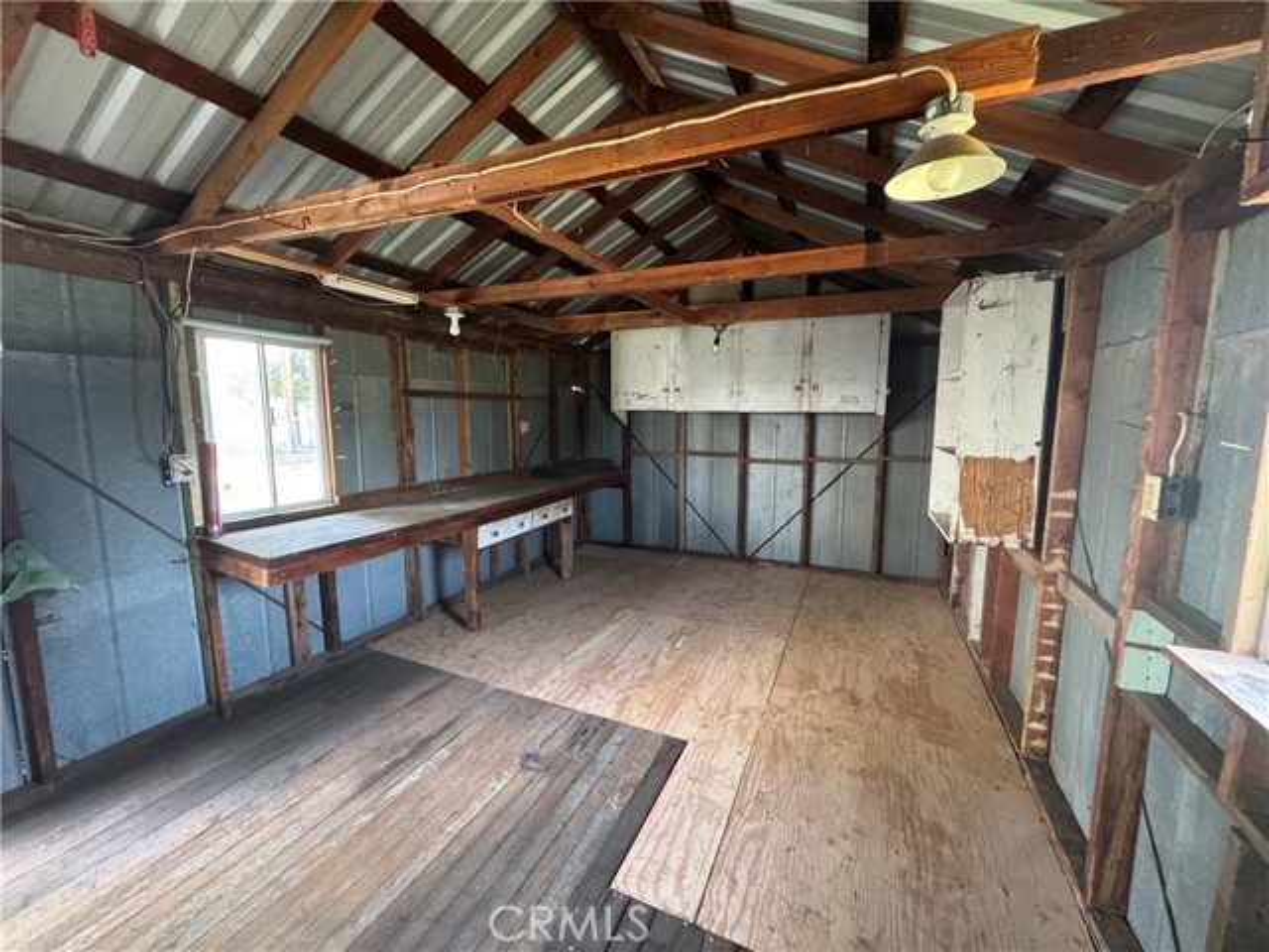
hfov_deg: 102.1
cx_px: 634
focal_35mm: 14
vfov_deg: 85.7
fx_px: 513
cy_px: 476
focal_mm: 2.22
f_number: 2.2
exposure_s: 1/60
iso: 800
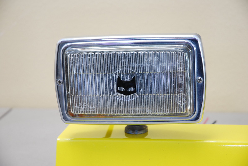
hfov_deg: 19.4
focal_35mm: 105
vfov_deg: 13.1
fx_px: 724
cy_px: 83
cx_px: 124
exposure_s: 1/25
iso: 800
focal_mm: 70
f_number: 4.5
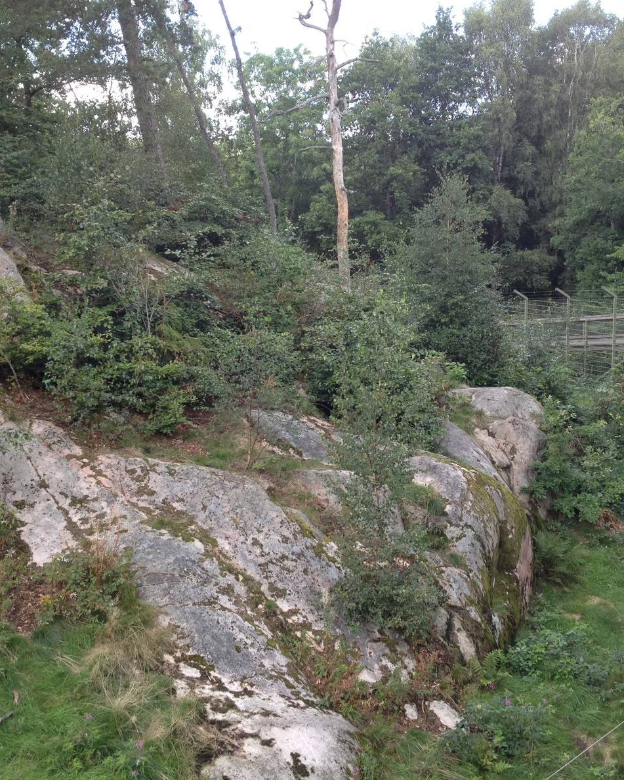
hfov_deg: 32.7
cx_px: 356
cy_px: 393
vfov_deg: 40.3
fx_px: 1062
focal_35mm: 46
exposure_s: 1/169
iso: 50
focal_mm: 4.28
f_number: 2.4
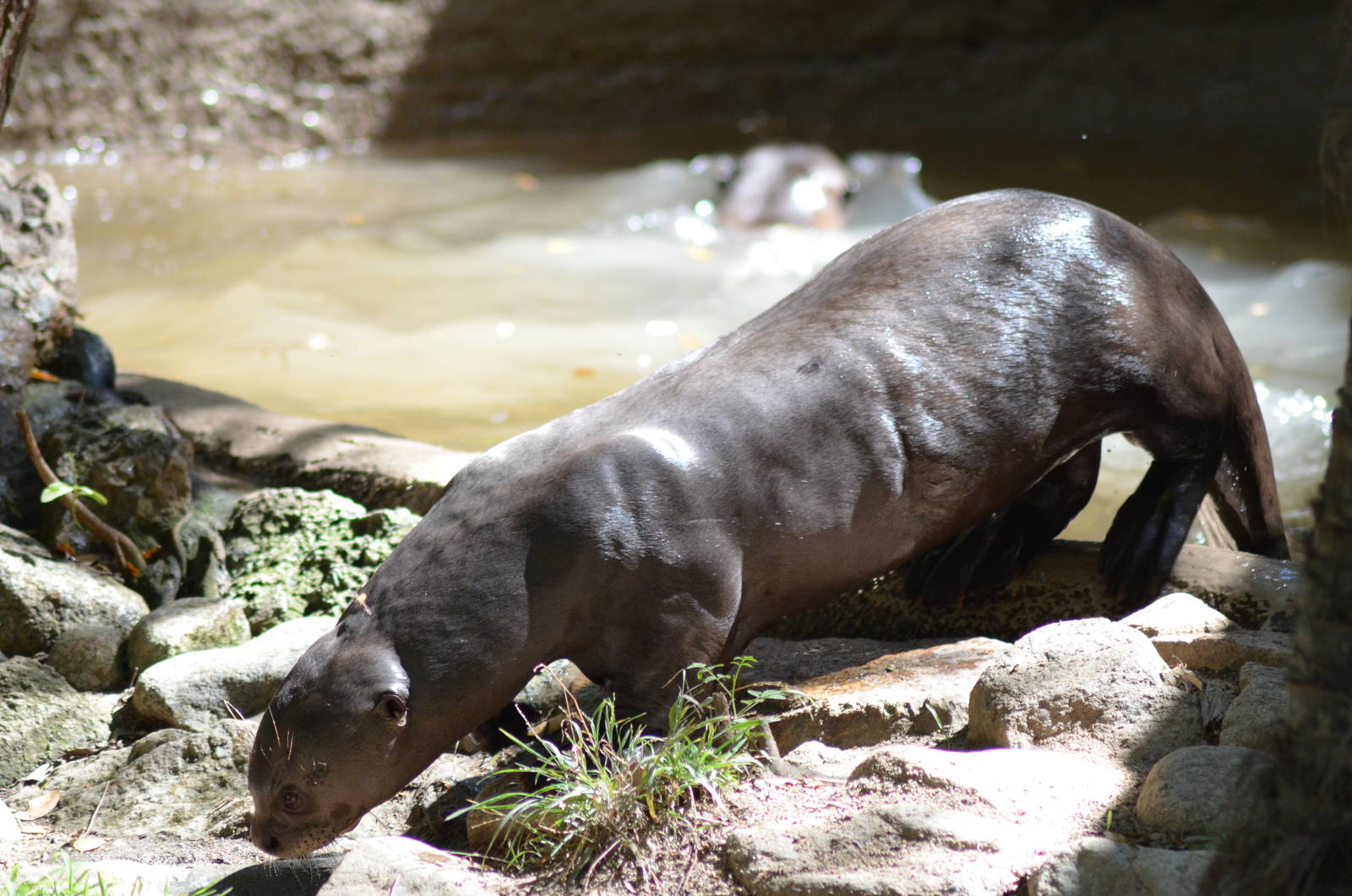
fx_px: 14055
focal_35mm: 375
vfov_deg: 3.7
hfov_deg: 5.5
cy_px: 448
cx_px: 676
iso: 1000
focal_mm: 250
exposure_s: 1/500
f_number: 5
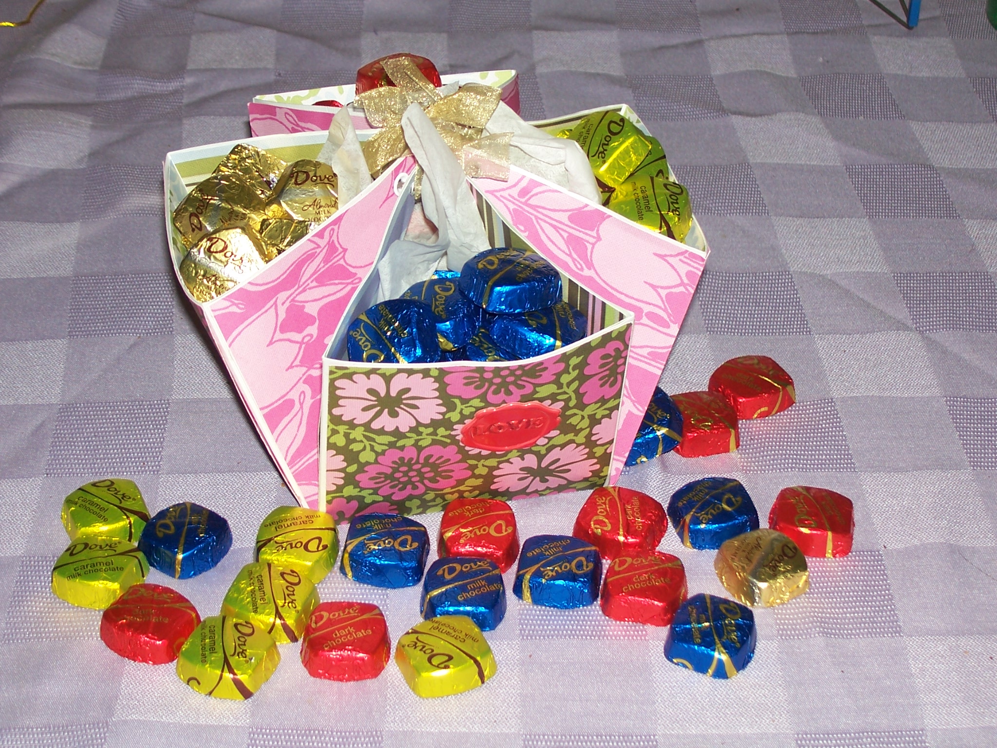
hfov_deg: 27.0
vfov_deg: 20.4
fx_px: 2074
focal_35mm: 72
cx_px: 498
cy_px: 374
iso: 80
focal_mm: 12.3
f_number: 3.4
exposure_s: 1/90
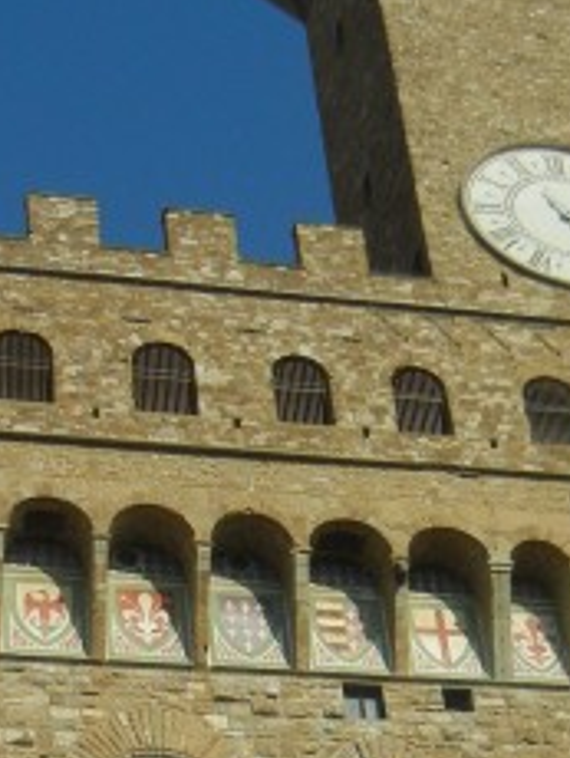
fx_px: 2191
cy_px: 804
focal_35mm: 100
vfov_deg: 18.9
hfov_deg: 14.8
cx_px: 306
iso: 160
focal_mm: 5.4
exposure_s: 1/575
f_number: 7
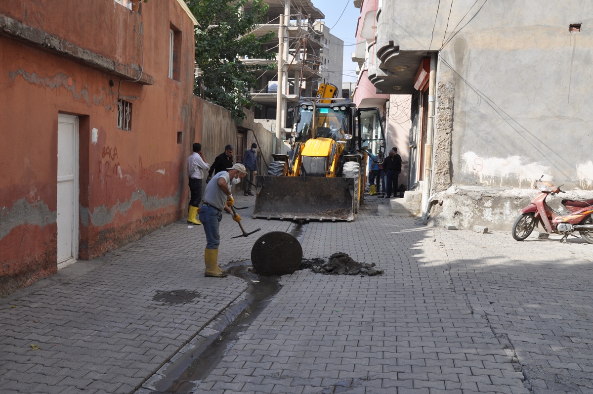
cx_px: 296
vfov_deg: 35.4
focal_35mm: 38
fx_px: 617
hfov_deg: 51.3
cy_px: 197
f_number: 11
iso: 200
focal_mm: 25
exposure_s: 1/125
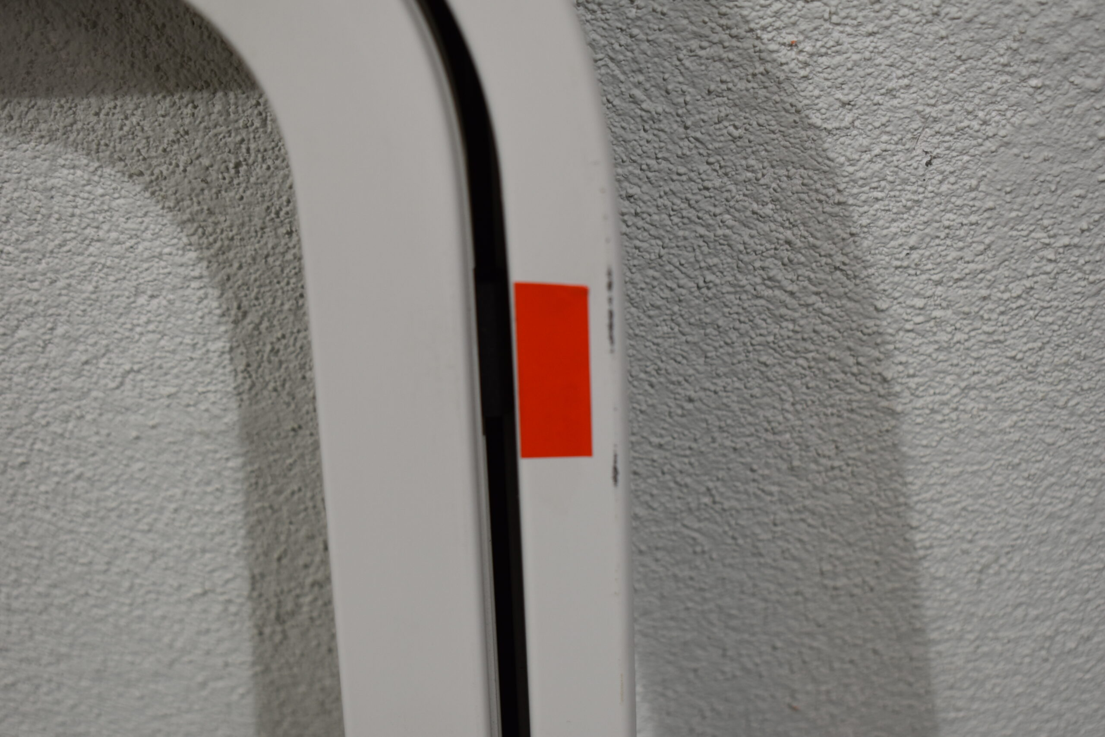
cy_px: 368
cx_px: 552
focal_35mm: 69
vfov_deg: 19.7
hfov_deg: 29.2
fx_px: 2118
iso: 320
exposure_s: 1/125
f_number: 5.6
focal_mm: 46
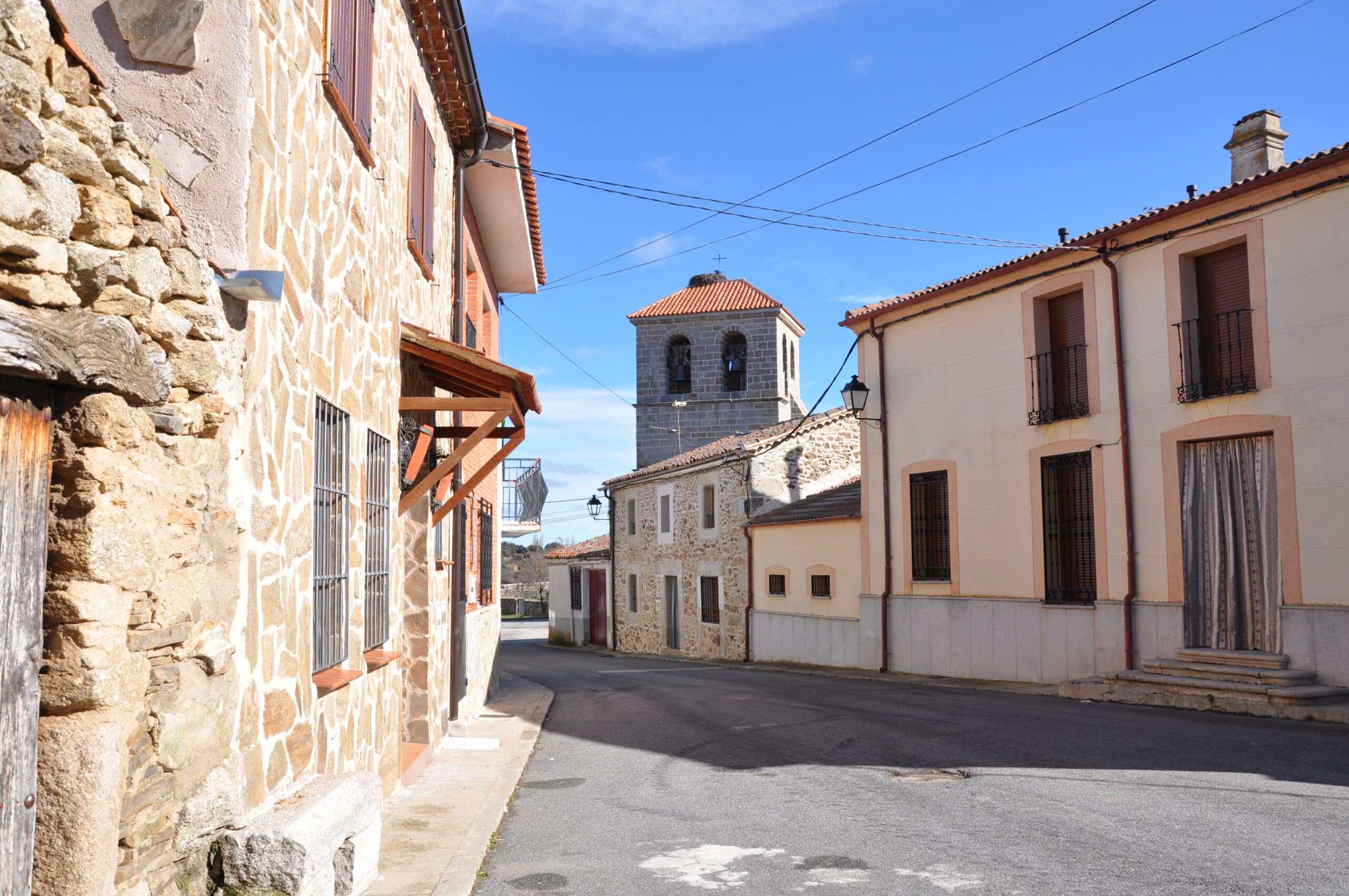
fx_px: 1179
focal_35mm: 32
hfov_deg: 59.6
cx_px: 674
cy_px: 448
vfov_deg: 41.6
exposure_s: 1/320
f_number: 9
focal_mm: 21
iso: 200
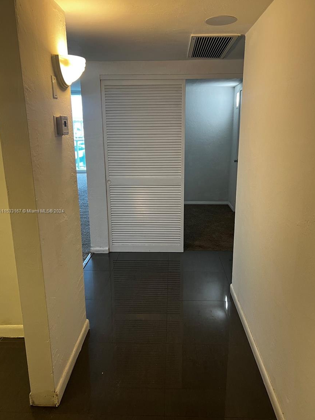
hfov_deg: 51.4
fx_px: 328
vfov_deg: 65.3
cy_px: 211
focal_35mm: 27
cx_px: 161
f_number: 1.5
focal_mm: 5.7
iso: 125
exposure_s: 1/60
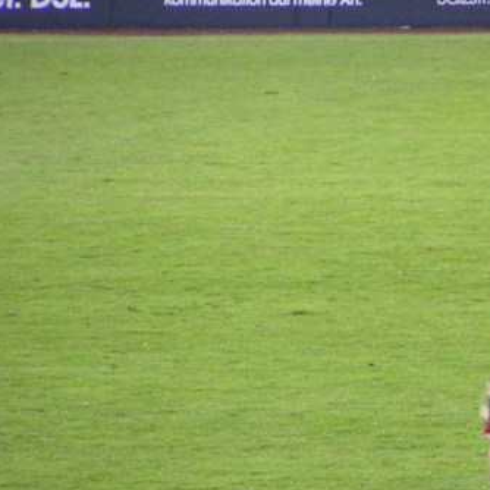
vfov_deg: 2.5
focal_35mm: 691
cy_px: 358
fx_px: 11066
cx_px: 584
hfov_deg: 2.5
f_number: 3.5
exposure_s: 1/40
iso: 200
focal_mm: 49.8
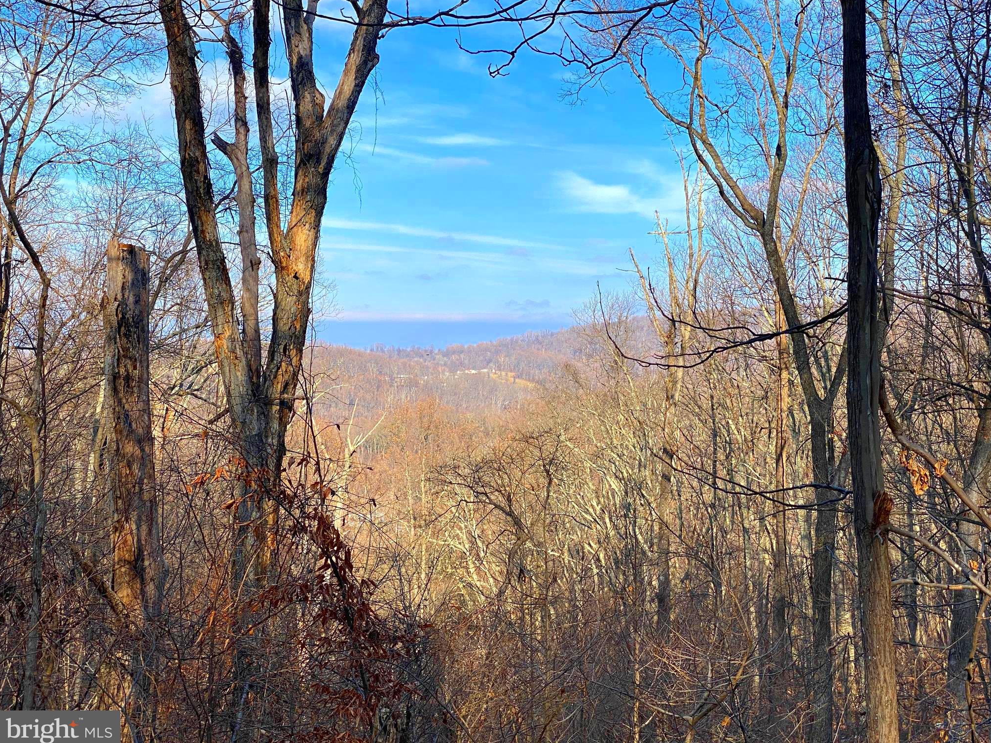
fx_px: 1517
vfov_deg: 27.5
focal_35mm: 53
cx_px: 502
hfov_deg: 36.2
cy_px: 372
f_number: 2
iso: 20
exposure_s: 1/888
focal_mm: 6
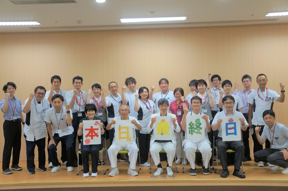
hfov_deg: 48.0
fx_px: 324
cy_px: 96
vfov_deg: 32.9
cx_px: 144
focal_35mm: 40
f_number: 4
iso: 200
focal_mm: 27
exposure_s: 1/60
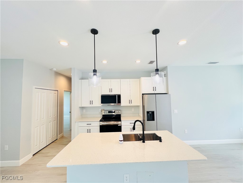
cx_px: 122
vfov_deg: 89.9
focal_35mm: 13
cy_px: 92
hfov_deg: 106.2
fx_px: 91
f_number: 1.8
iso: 125
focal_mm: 1.57
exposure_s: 1/120
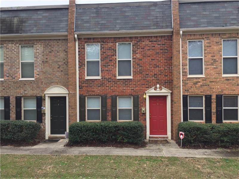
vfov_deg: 48.2
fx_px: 200
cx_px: 120
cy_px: 90
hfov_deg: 61.7
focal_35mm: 29
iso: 32
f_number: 2.2
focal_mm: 4.15
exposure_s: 1/306
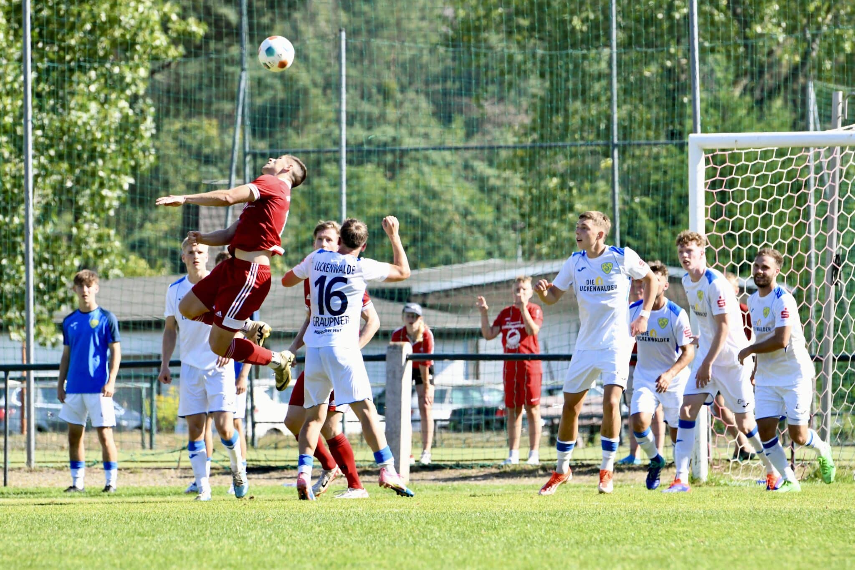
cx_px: 428
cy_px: 285
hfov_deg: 5.2
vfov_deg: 3.4
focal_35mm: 400
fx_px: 9499
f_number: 10
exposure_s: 1/1600
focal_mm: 400
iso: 2500
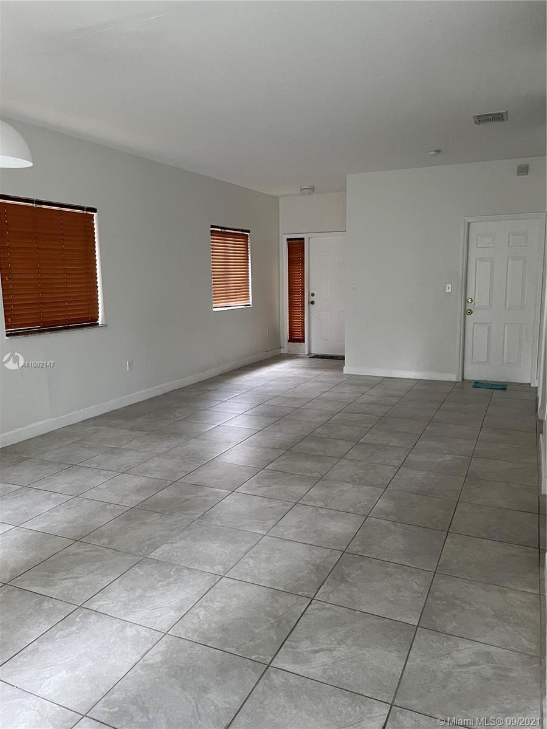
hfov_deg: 53.1
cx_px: 274
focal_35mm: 26
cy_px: 364
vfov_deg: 67.3
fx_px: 548
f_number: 1.6
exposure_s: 1/60
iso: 400
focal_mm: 4.2
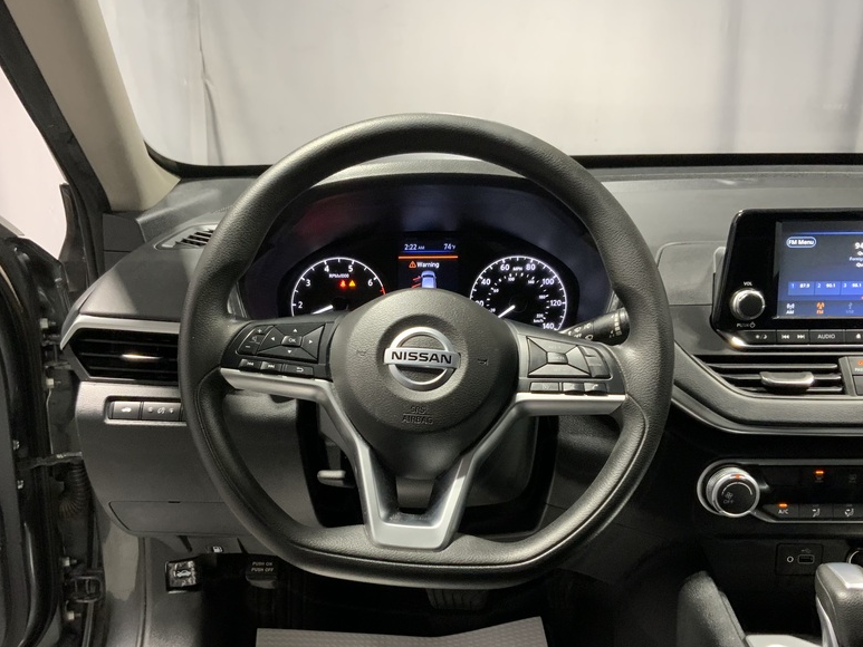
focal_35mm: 36
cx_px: 409
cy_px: 387
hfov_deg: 51.3
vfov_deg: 39.5
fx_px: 898
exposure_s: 1/60
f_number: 1.8
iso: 200
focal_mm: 3
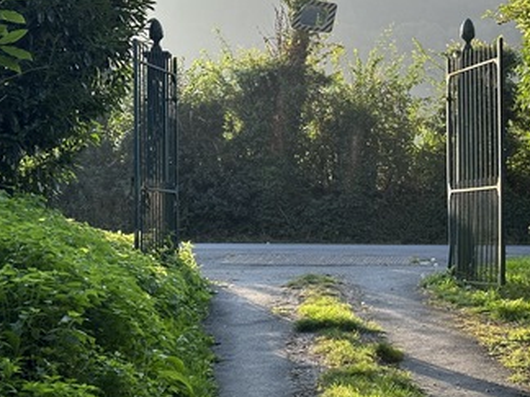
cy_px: 168
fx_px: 1363
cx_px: 360
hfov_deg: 21.9
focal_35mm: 89
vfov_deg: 16.6
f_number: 1.78
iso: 64
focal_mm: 6.86
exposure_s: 1/699
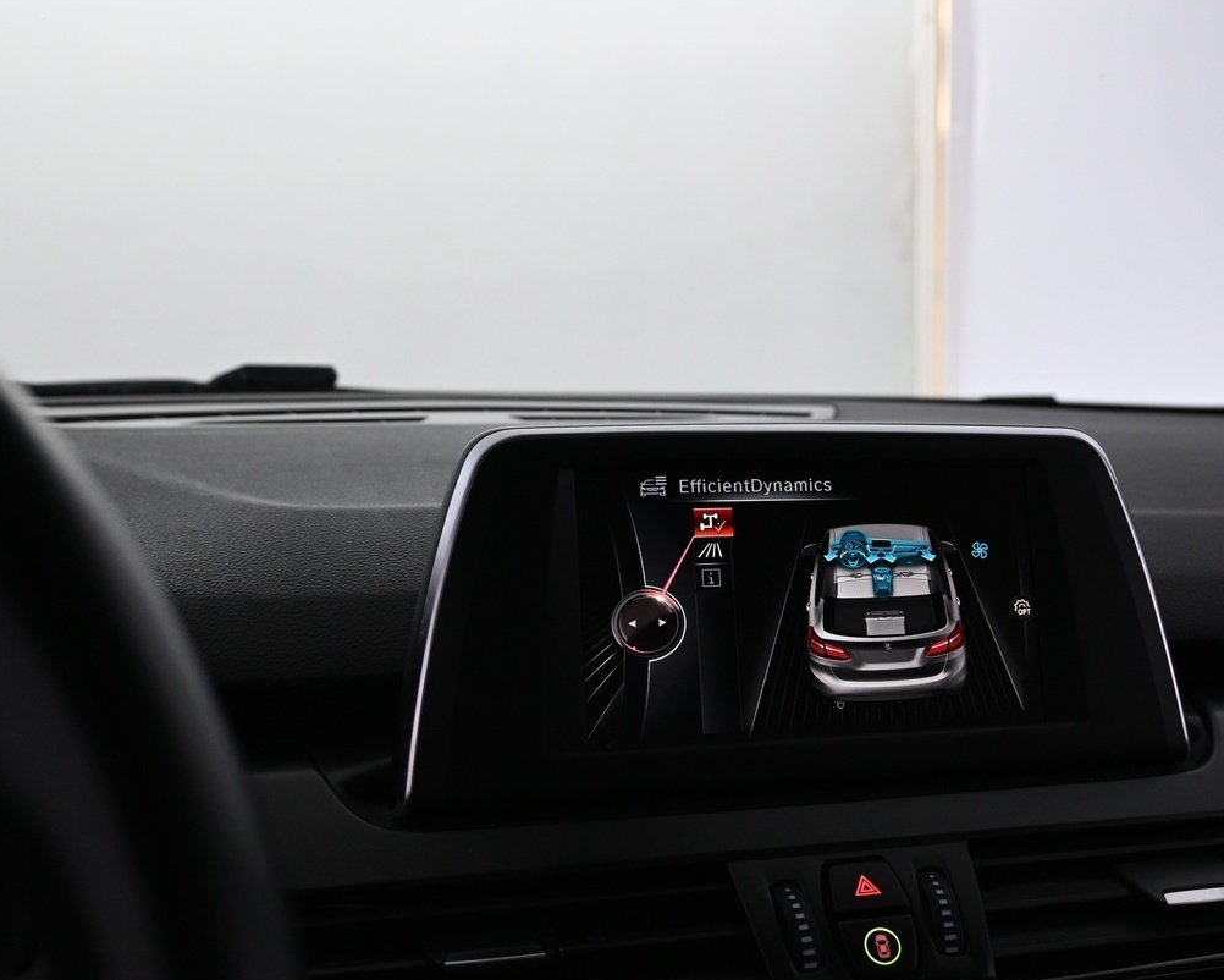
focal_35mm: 44
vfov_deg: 33.9
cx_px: 748
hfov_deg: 41.4
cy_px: 514
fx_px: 1608
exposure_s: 1/60
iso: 800
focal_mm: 19.5
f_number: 4
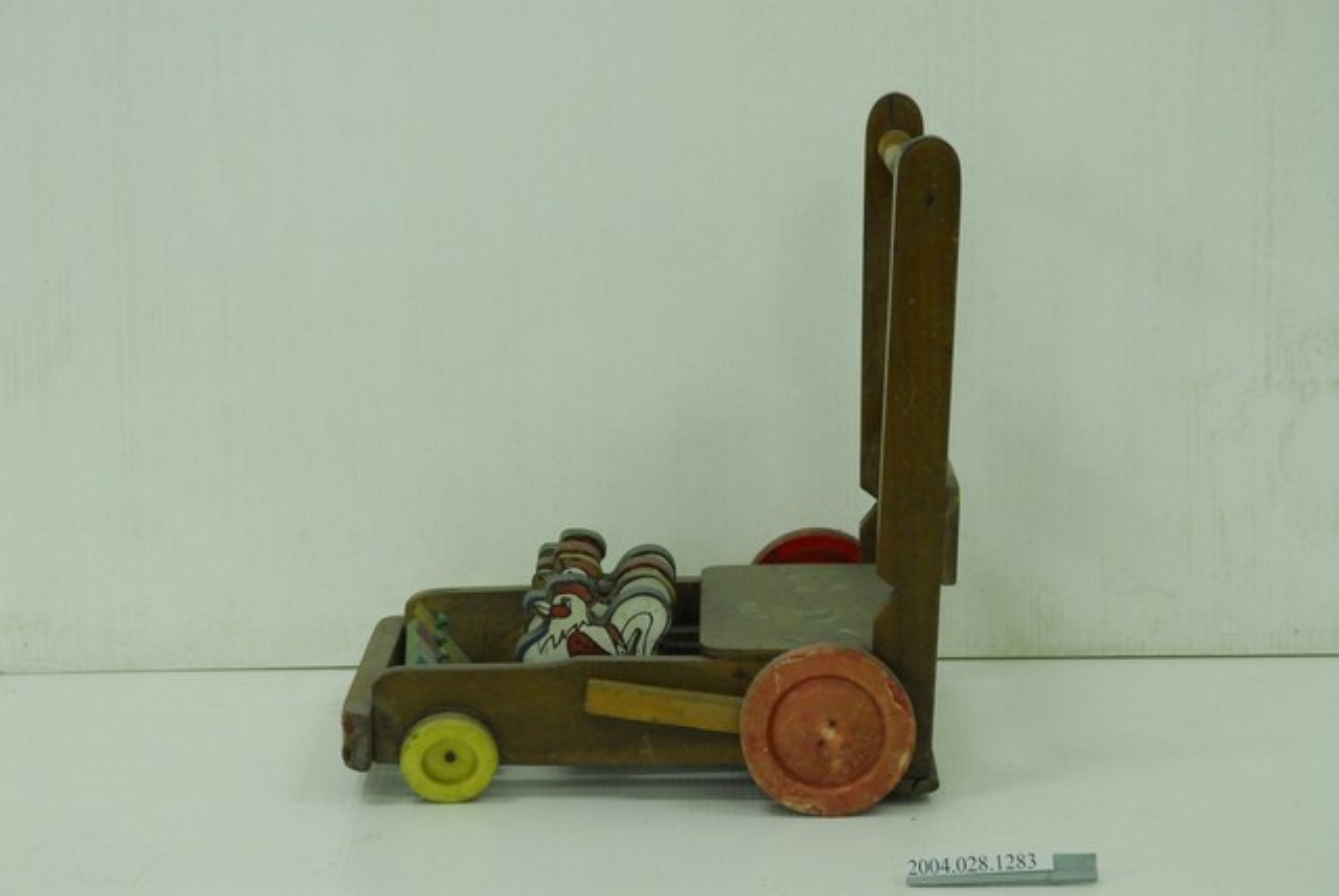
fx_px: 3909
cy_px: 448
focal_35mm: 105
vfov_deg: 13.1
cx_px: 670
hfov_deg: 19.4
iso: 1000
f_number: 8
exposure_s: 1/10
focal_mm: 70
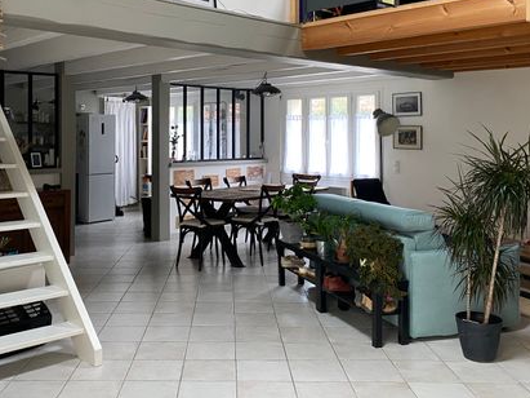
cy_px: 133
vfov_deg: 37.3
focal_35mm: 38
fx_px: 582
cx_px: 221
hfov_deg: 48.8
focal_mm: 4.25
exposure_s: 1/62
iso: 125
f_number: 1.8
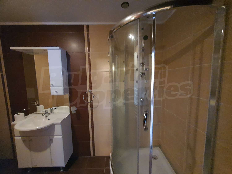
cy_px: 87
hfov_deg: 106.2
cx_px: 116
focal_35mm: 13
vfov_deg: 89.9
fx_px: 87
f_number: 2.2
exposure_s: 1/9
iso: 1000
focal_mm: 1.8
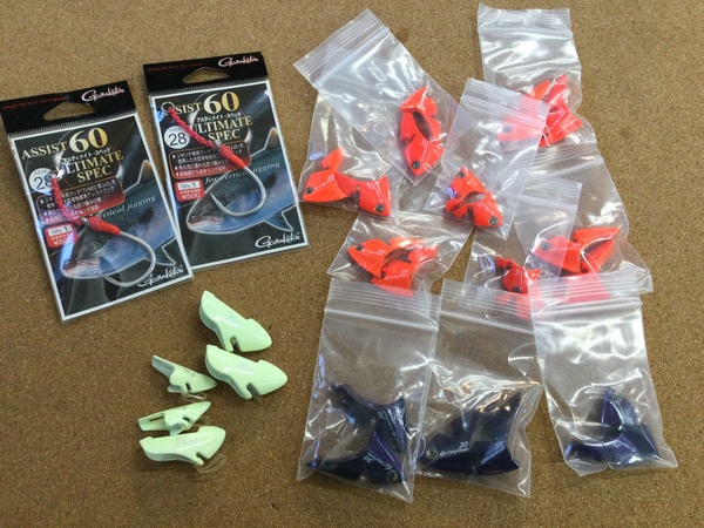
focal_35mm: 31
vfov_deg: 45.4
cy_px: 264
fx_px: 630
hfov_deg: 58.4
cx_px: 352
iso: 40
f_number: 2.4
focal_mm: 3.3
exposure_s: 1/30
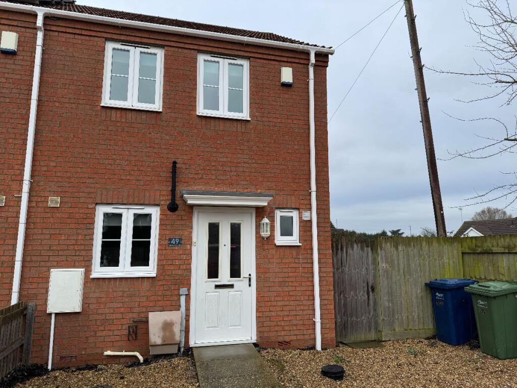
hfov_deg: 71.6
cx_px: 258
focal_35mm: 24
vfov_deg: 56.8
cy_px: 194
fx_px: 358
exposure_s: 1/1524
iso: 80
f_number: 1.78
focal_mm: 6.76
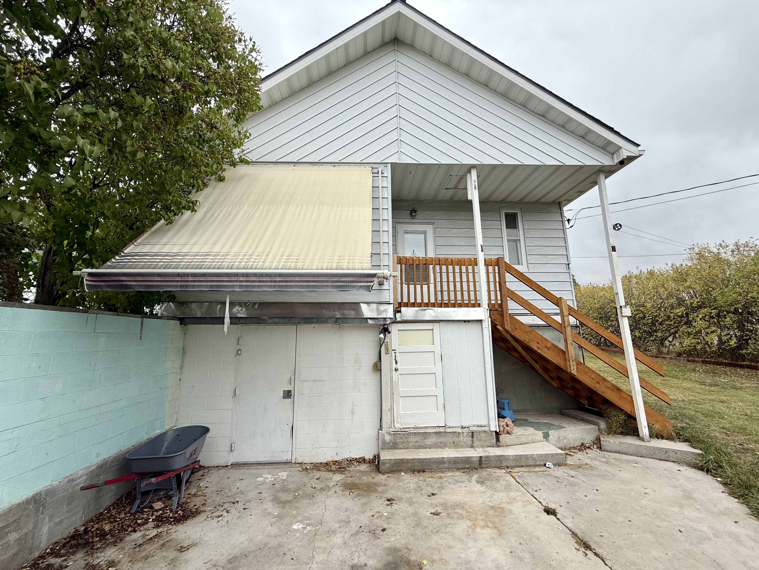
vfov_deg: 85.7
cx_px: 380
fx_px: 307
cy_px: 285
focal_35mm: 14
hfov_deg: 102.1
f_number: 2.2
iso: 50
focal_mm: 2.22
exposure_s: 1/619
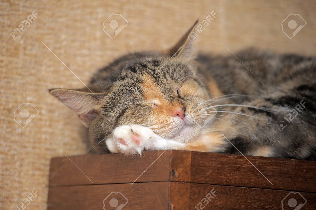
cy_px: 105
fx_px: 1754
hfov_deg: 10.3
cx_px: 158
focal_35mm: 200
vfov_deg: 6.9
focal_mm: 200
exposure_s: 1/160
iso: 200
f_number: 8
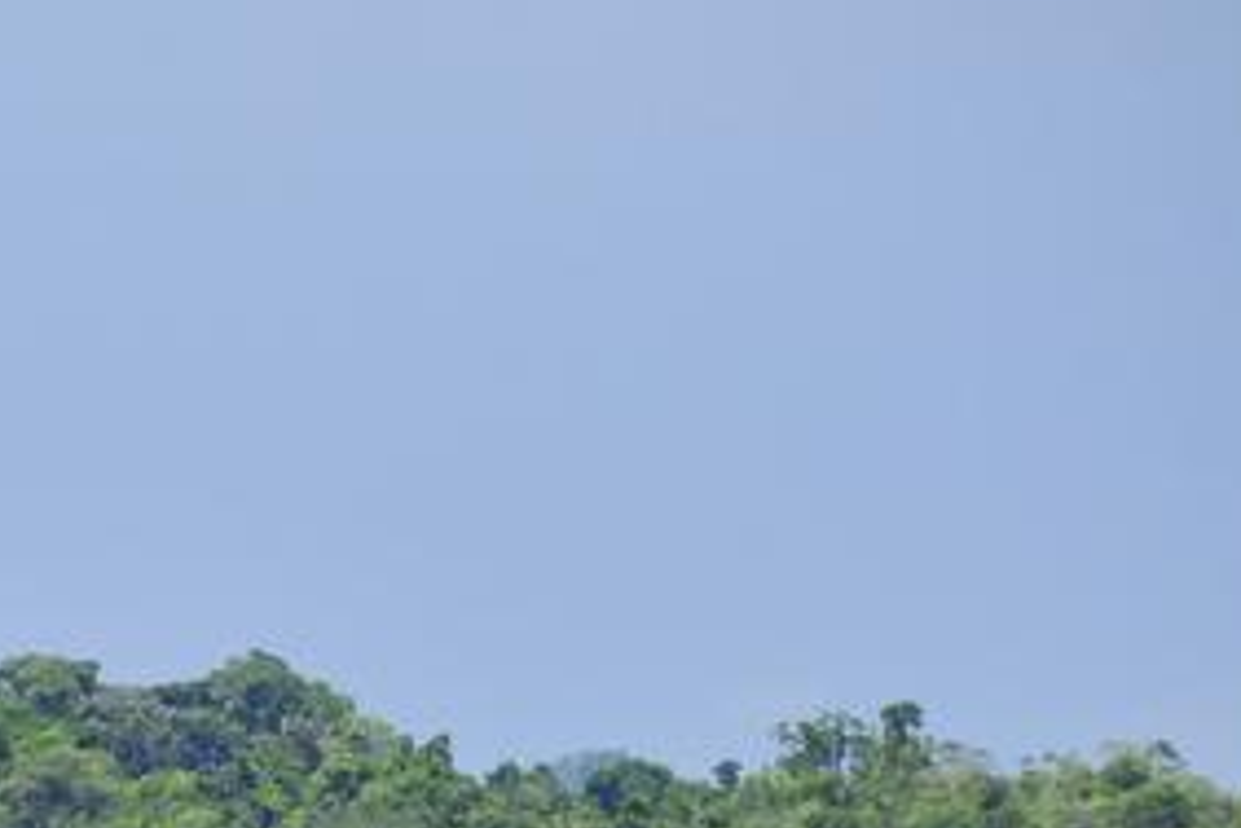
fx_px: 24887
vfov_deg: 1.9
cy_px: 954
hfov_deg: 2.9
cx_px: 35
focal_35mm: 722
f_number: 5.6
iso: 400
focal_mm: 170
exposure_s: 1/640
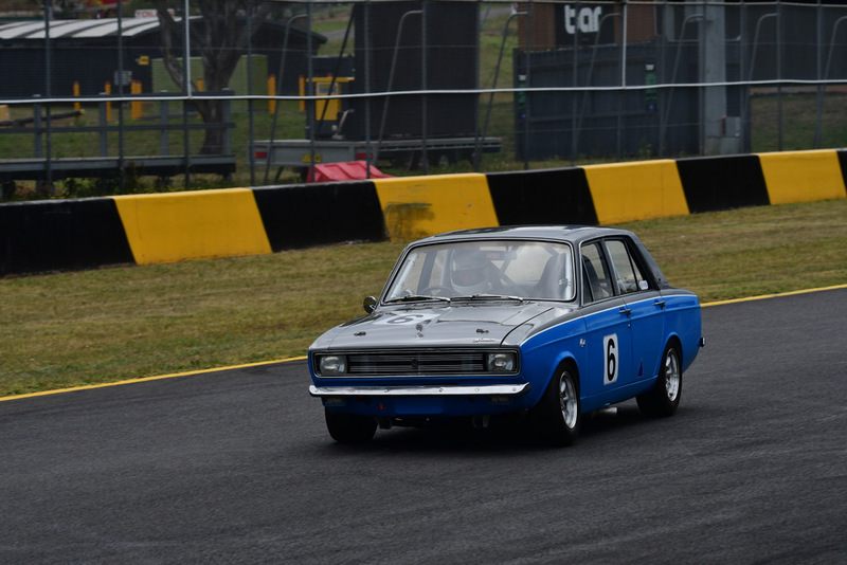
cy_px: 282
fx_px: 4766
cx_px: 424
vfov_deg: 6.8
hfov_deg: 10.2
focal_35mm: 202
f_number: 8
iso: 400
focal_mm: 135
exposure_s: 1/800
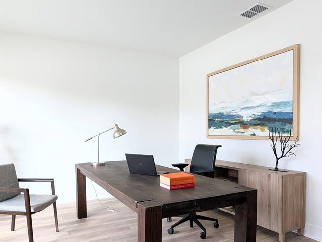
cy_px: 142
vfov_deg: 54.7
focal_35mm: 25
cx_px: 145
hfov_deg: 69.1
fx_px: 233
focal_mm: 2.35
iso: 43
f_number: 2.2
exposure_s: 1/35.7
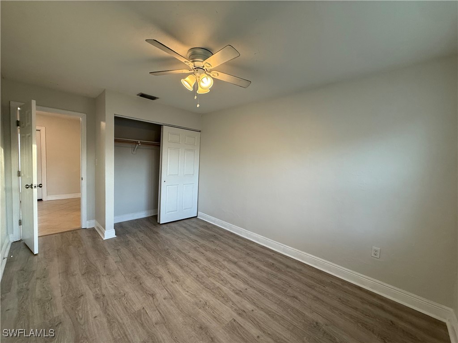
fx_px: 185
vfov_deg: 85.7
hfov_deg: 102.1
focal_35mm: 14
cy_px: 172
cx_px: 229
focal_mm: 2.22
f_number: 2.2
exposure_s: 1/120
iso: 200
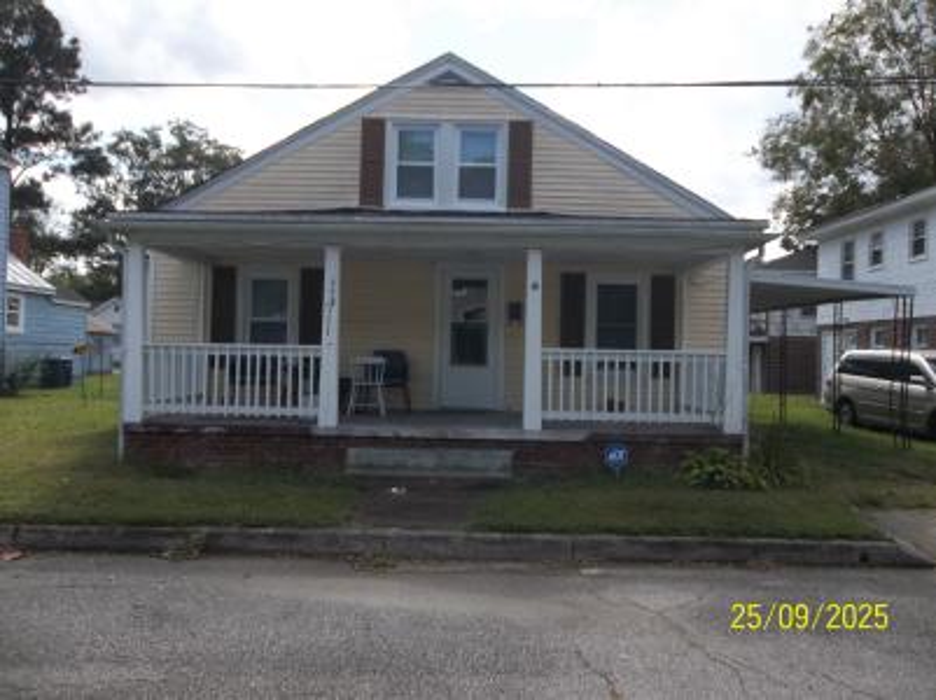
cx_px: 468
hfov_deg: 65.4
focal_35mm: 27
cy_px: 350
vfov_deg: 51.3
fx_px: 729
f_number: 8.9
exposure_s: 1/125
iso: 80
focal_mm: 4.9
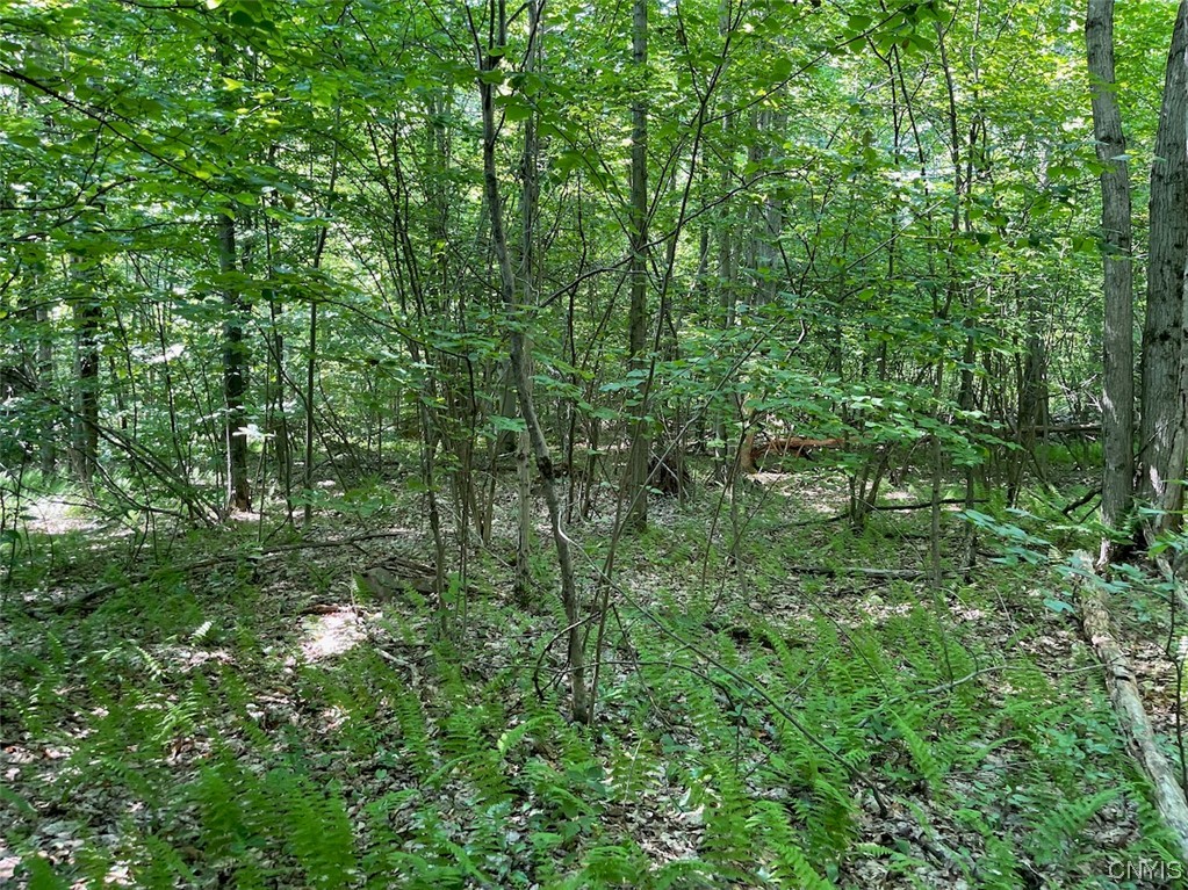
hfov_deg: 67.3
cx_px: 594
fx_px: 892
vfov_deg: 53.1
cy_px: 445
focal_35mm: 26
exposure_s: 1/116
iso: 125
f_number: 1.6
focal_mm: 5.1
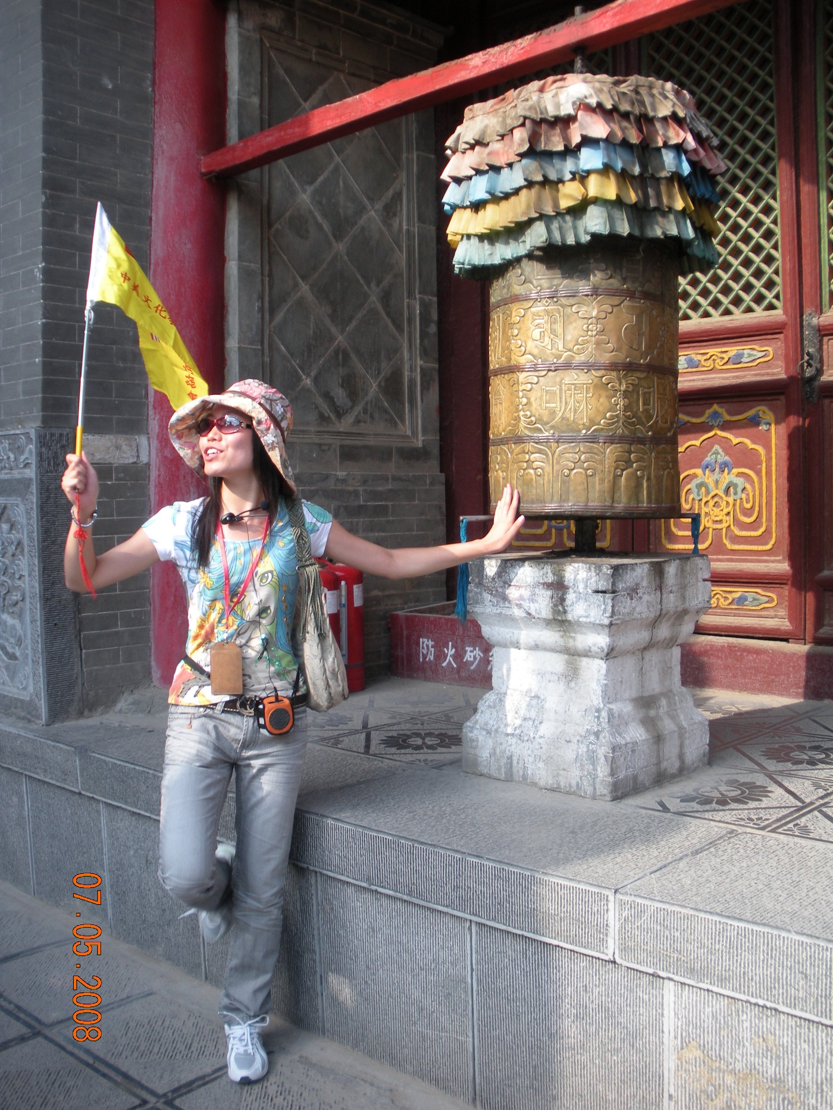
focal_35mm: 36
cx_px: 416
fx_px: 1155
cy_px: 555
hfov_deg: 39.7
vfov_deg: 51.3
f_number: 3.5
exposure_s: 1/93.3
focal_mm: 6.3
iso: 64
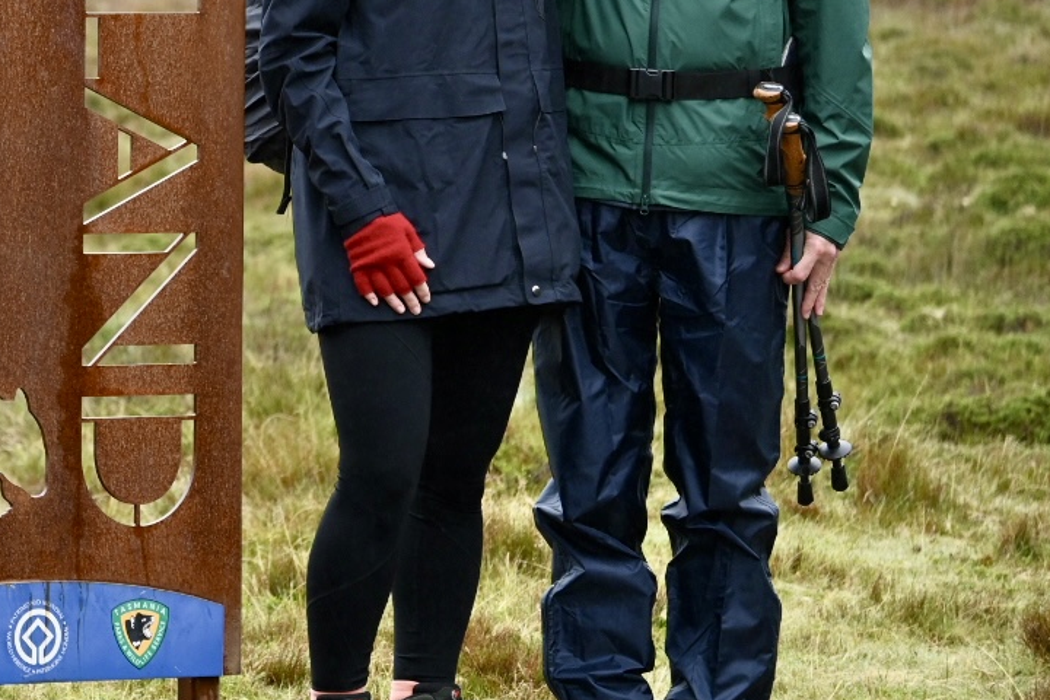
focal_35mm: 371
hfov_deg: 5.5
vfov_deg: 3.7
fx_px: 10820
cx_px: -112
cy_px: -29
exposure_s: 1/200
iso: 400
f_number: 5
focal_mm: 110
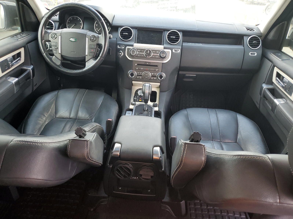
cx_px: 146
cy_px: 110
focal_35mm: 26
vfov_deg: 53.1
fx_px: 220
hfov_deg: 67.3
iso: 68
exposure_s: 1/120
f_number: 1.5
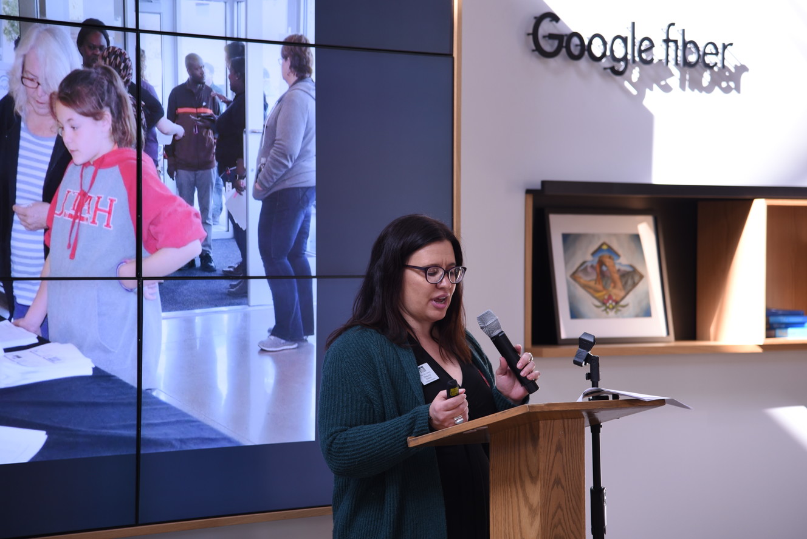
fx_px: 2691
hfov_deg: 17.1
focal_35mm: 120
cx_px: 404
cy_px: 270
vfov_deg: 11.4
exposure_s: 1/100
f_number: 4
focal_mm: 120
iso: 400
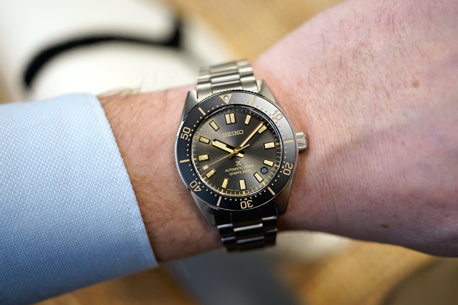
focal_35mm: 35
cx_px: 229
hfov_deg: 54.4
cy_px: 152
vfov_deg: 37.9
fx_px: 445
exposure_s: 1/250
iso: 500
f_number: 2.8
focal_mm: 35
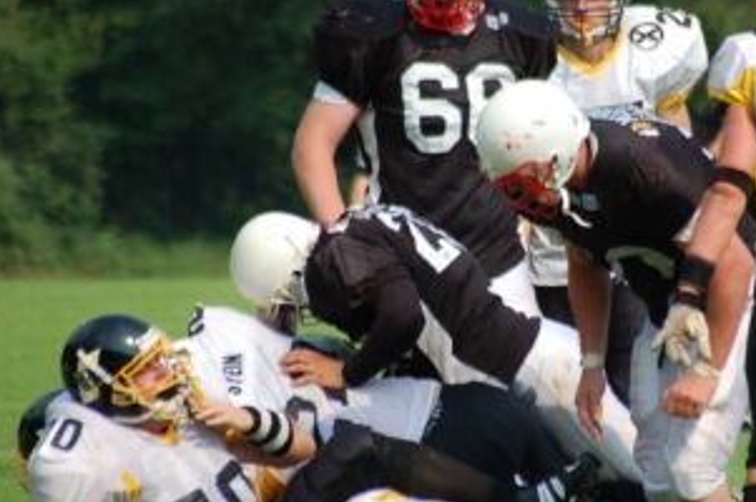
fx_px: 11349
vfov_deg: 2.5
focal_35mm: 541
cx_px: 514
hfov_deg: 3.8
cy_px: 264
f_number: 5.3
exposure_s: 1/1000
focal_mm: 240
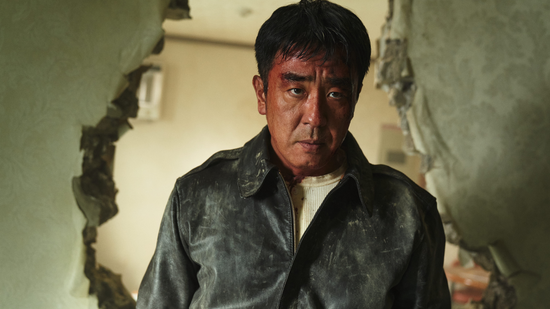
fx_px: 598
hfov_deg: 49.4
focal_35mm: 41
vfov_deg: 29.0
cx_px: 275
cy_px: 182
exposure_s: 1/200
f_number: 2.8
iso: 1000
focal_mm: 39
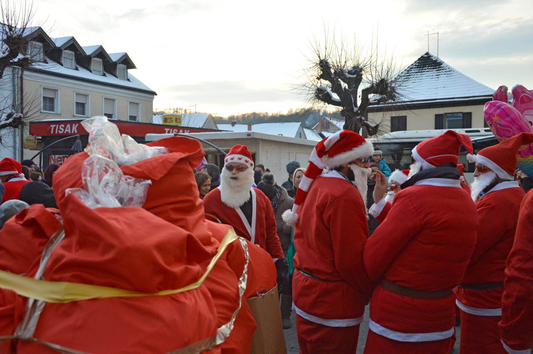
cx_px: 266
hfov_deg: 51.3
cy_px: 177
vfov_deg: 35.4
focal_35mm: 38
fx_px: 555
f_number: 4
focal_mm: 25
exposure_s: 1/800
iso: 400
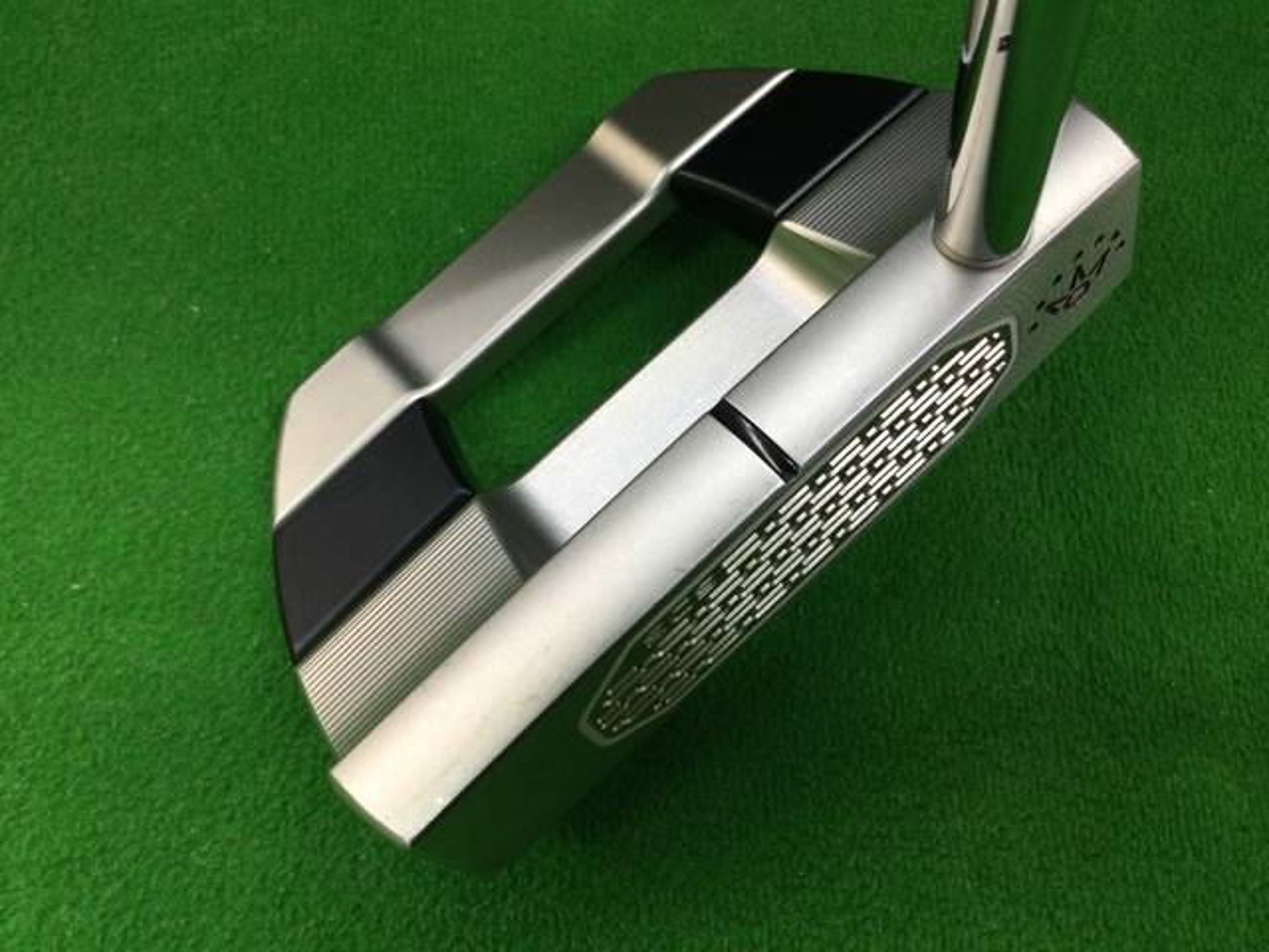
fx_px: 1136
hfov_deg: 58.4
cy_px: 476
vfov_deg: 45.4
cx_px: 634
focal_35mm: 31
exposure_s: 1/30
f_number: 2.4
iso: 64
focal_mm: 3.3
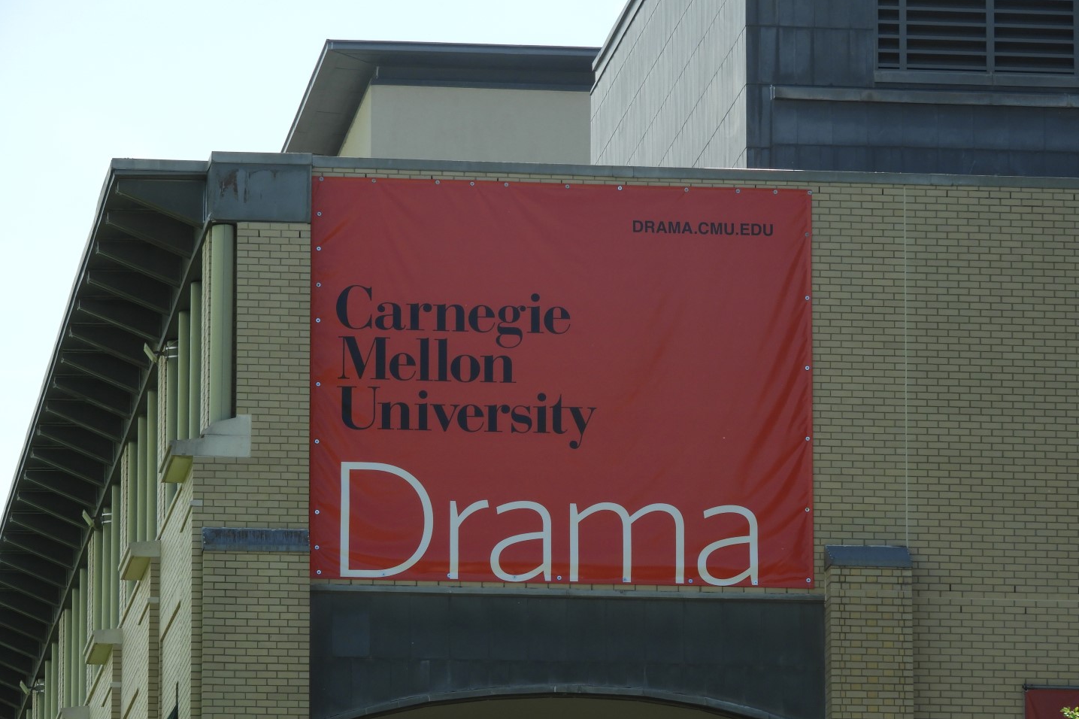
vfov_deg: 5.3
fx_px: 7820
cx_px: 541
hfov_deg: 7.9
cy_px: 404
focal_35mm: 261
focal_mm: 44.8
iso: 100
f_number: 5.5
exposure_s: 1/320
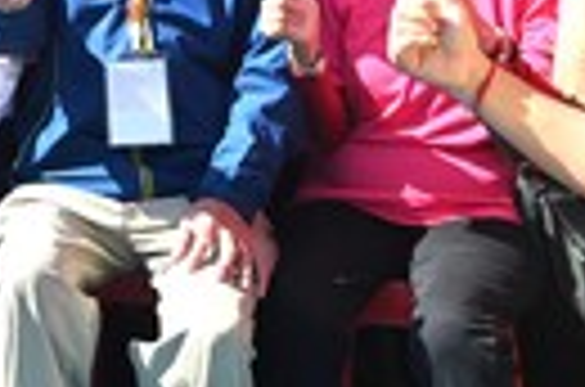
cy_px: -110
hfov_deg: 25.8
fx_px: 1151
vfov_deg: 17.9
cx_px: -99
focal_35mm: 71
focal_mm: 23
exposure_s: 1/500
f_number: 5.6
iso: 360
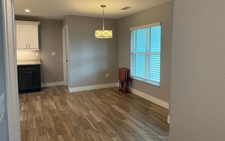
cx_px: 115
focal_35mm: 26
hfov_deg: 70.4
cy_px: 60
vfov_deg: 47.4
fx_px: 159
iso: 160
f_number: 1.78
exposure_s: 1/120
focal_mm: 6.76
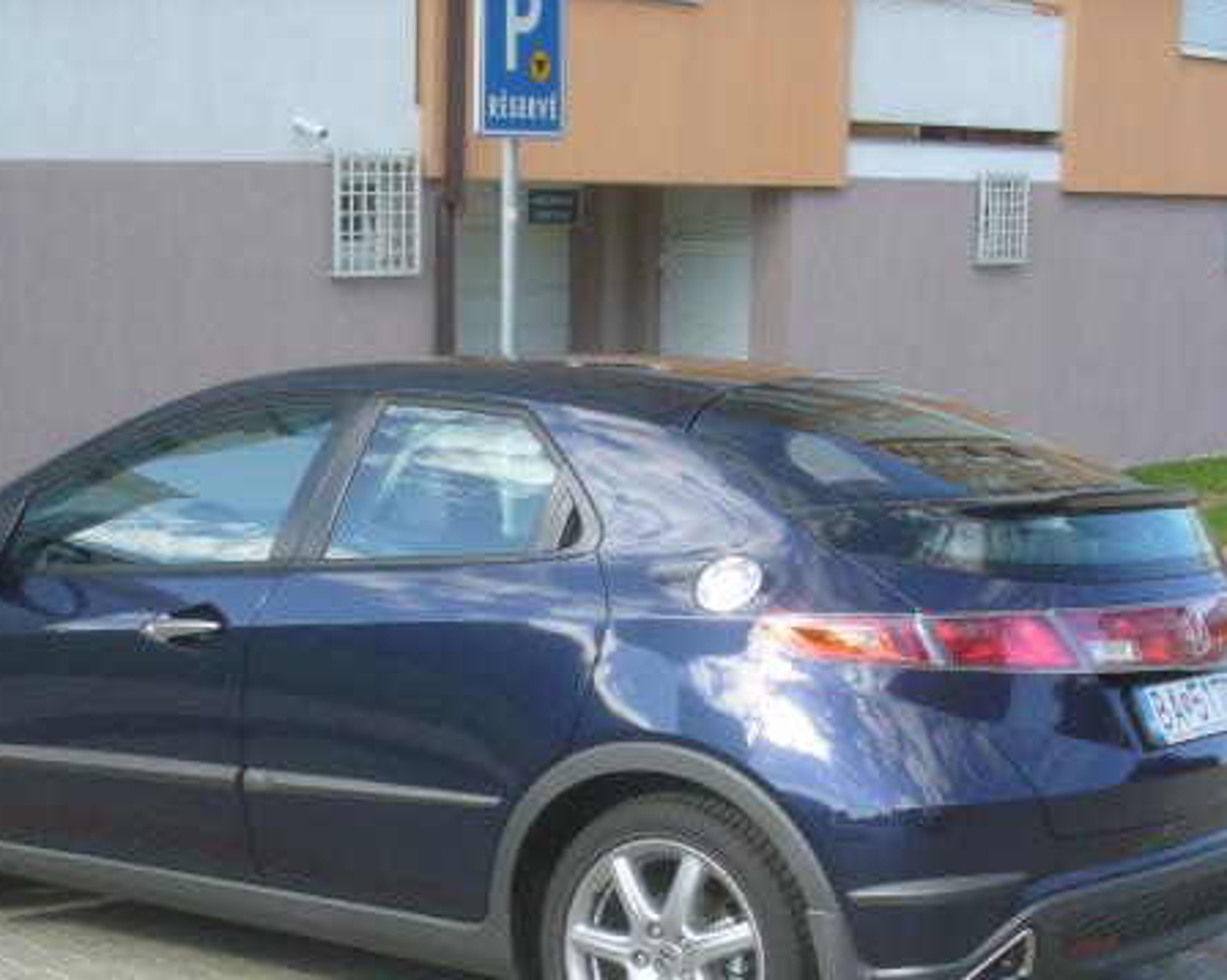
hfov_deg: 28.3
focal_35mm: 67
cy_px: 652
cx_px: 507
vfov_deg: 22.7
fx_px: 2432
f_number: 3
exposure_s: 1/320
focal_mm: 7.9
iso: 80
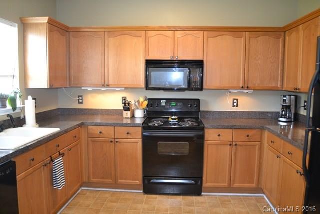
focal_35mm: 27
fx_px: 240
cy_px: 107
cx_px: 160
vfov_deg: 48.0
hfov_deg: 67.4
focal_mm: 18
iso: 1100
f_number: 3.5
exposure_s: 1/60
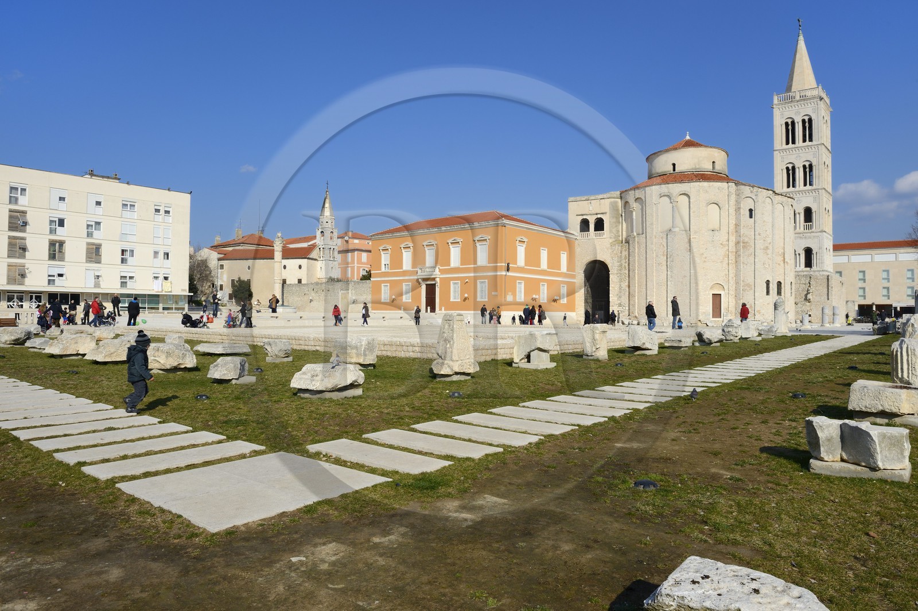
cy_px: 306
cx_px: 459
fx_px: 611
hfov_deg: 73.8
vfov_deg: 53.1
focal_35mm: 24
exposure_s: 1/250
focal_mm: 24
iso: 200
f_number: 13
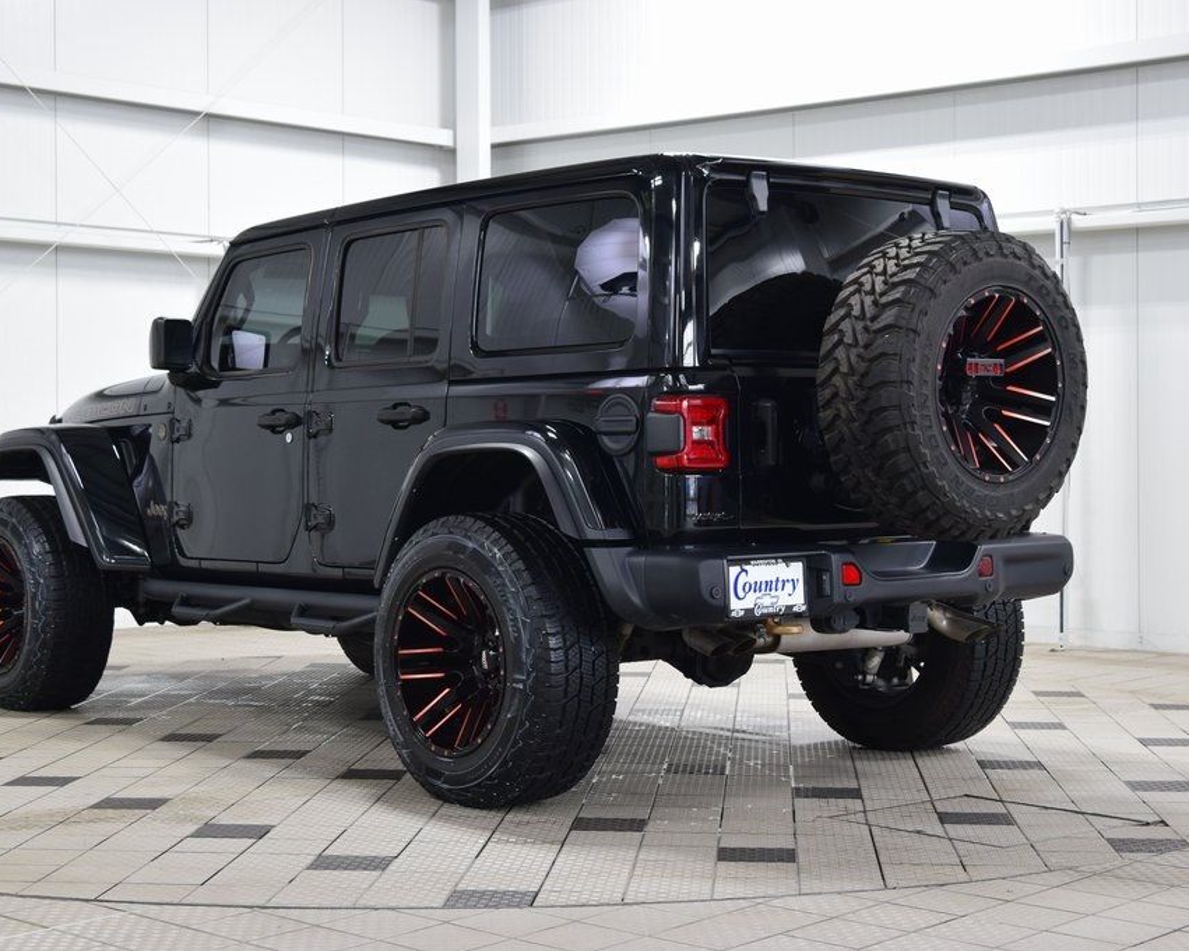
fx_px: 2147
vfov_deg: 25.0
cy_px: 476
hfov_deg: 30.9
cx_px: 524
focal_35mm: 61
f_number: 6.3
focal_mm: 36
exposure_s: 1/15
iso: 640
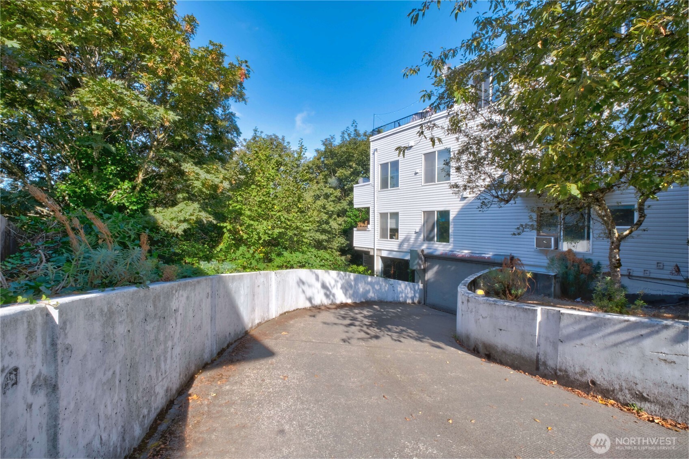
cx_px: 344
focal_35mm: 15
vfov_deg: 77.3
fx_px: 287
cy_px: 230
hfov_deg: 100.4
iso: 200
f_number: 22
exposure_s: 1/15
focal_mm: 10
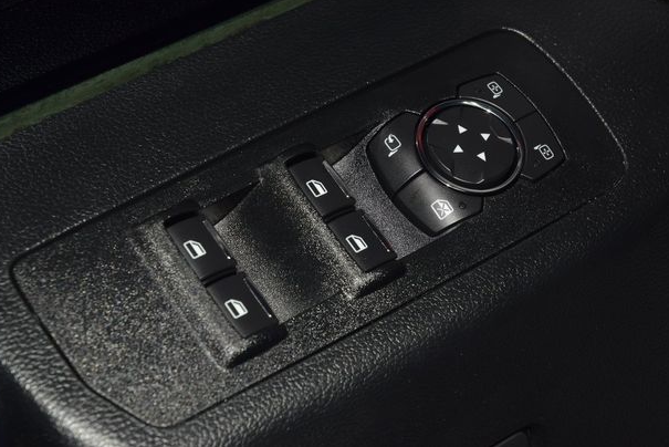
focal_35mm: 111
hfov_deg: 18.4
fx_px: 2064
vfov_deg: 12.4
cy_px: 212
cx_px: 339
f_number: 8
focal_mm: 70
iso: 100
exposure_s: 1/125
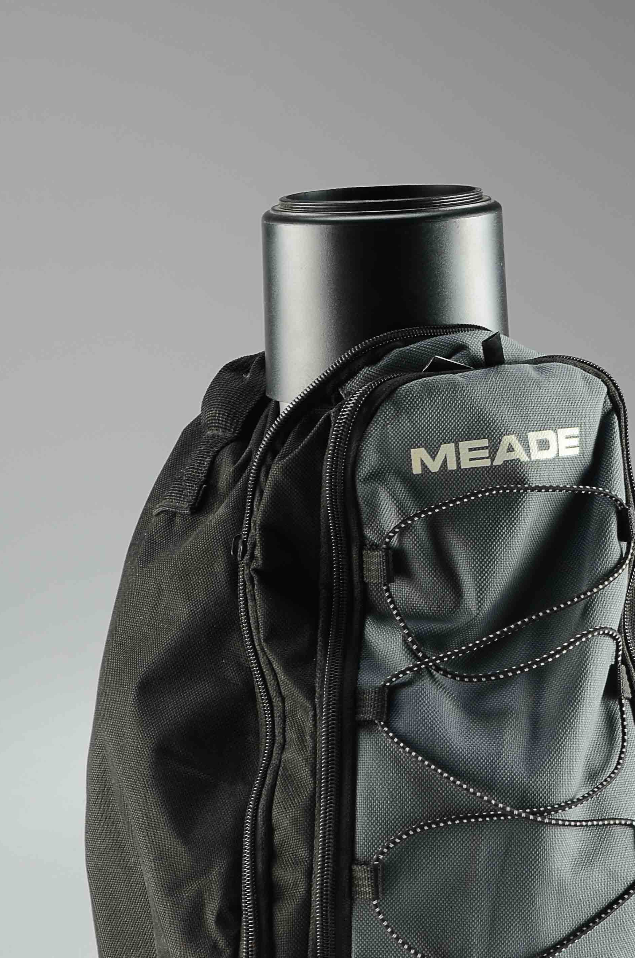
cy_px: 717
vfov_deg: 22.9
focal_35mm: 88
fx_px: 2338
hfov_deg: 15.5
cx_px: 358
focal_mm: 34
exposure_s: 1/80
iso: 100
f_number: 9
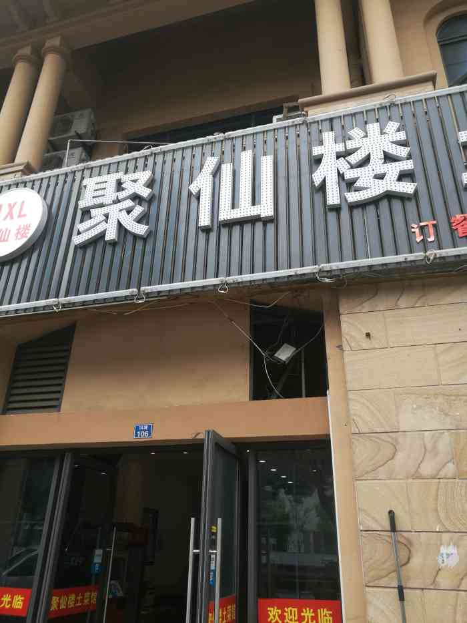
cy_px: 312
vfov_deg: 65.3
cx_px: 234
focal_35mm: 27
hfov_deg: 51.4
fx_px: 486
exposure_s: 1/172
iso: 50
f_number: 2.2
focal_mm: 4.5
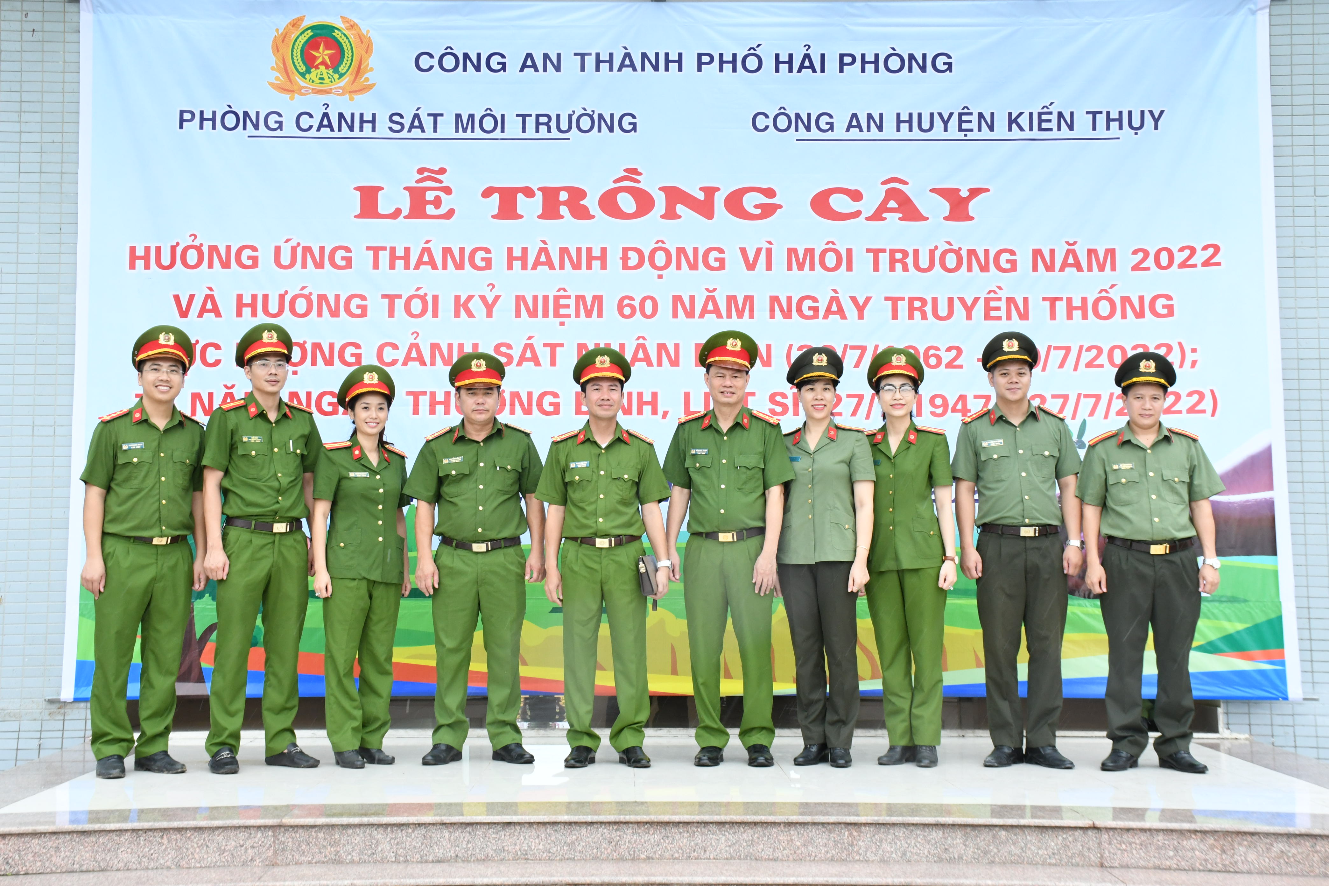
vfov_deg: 25.8
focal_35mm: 52
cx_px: 664
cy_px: 443
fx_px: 1938
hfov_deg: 37.9
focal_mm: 35
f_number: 13
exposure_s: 1/200
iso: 1250
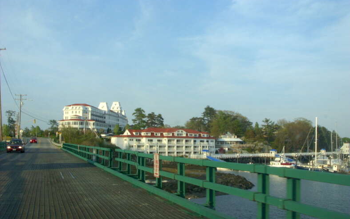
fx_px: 391
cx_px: 178
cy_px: 114
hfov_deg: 48.2
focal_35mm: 41
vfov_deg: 31.2
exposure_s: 1/309
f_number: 4.9
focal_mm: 6.3
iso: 50
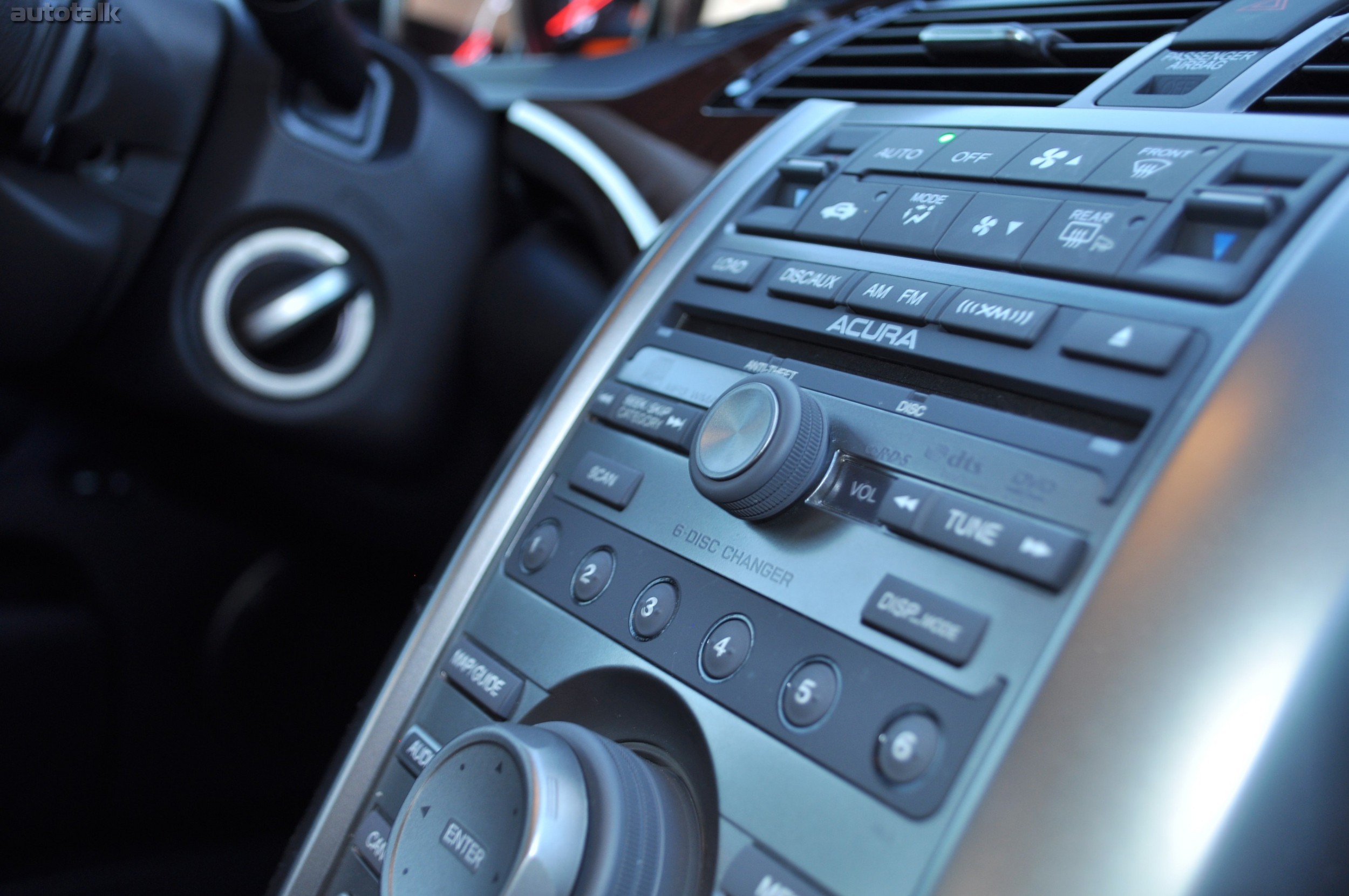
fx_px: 1572
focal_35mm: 42
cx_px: 674
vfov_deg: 31.8
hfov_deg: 46.4
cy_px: 448
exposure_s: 1/5
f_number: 4.5
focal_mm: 28
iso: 200
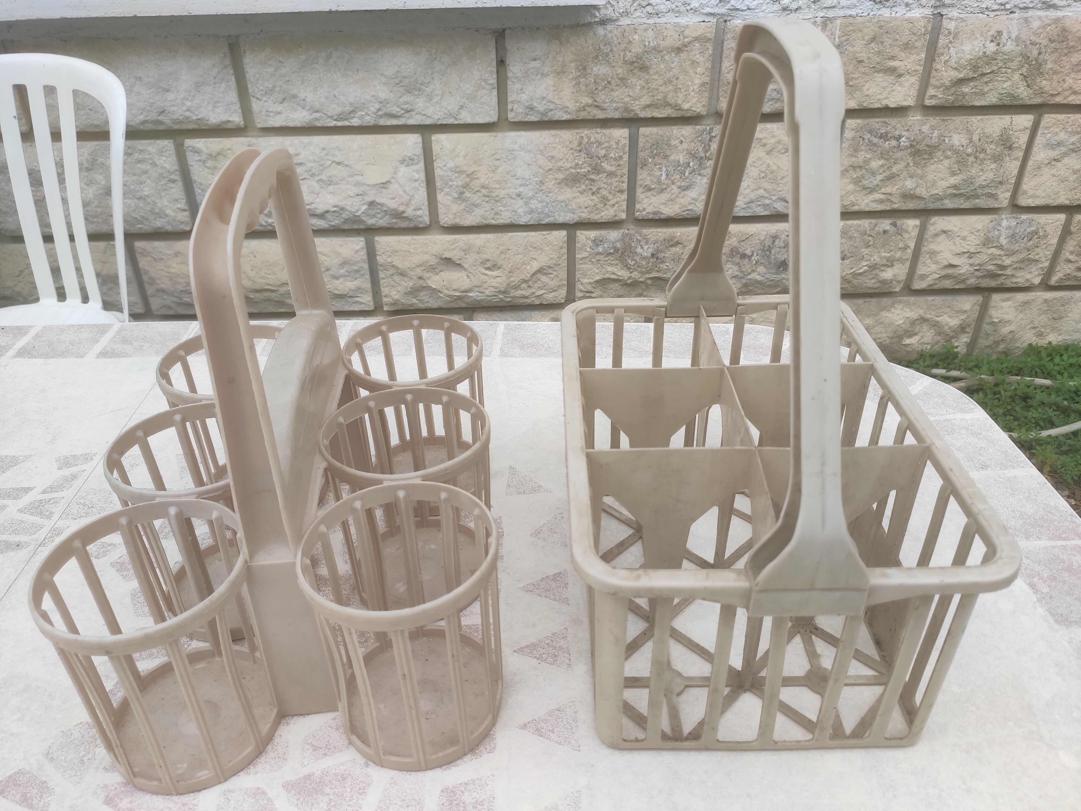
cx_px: 540
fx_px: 812
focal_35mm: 26
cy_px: 406
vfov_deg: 53.1
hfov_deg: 67.3
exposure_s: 1/503
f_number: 1.75
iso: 112
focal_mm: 4.77
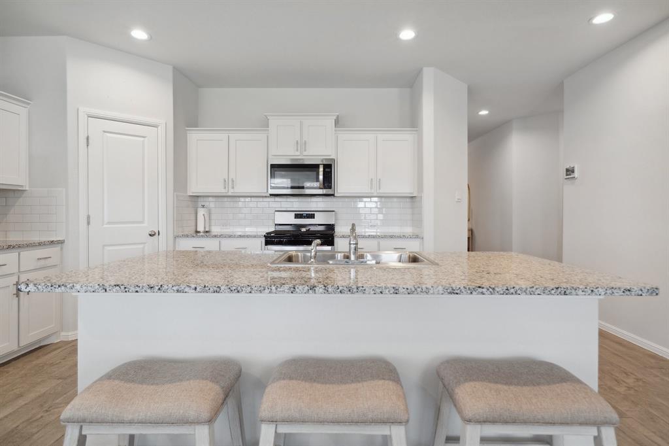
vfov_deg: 67.3
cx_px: 334
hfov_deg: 90.0
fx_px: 334
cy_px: 223
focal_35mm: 18
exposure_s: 1/60
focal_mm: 18
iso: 500
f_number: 6.3
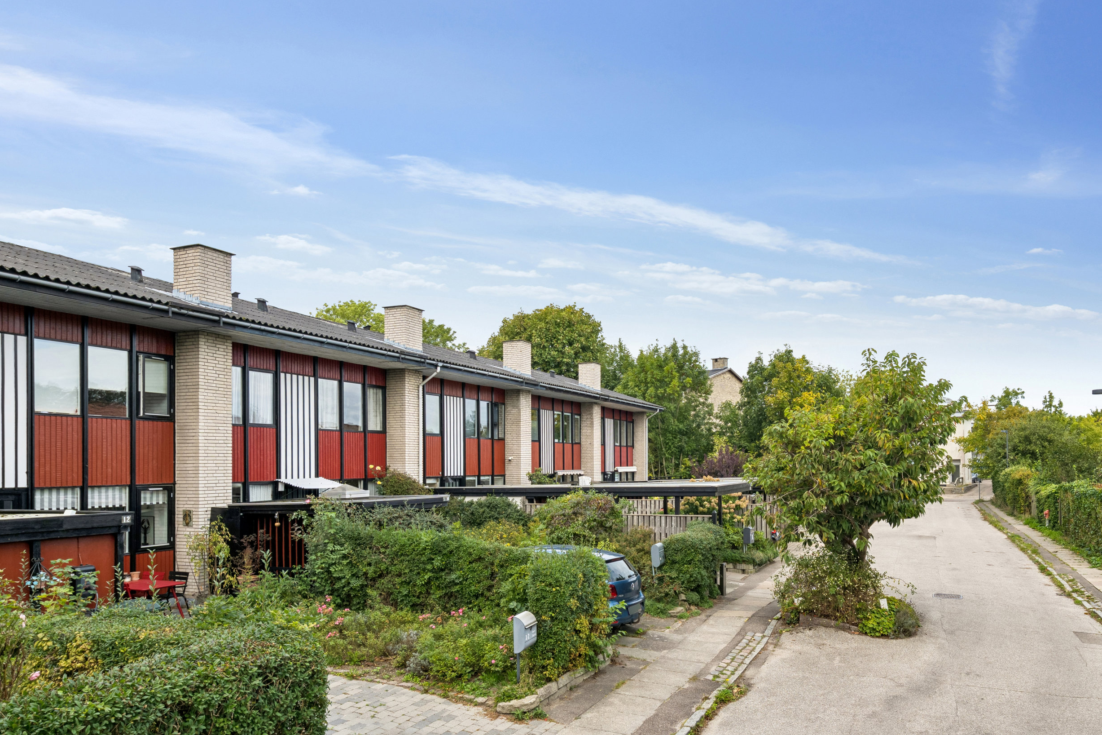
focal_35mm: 22
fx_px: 673
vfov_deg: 57.0
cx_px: 651
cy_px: 419
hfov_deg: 77.9
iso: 125
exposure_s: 1/200
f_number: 8
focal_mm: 18
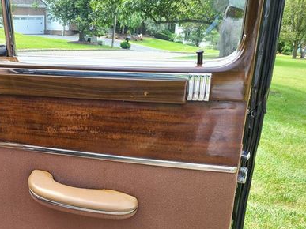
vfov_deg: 32.8
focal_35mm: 43
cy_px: 176
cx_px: 67
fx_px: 380
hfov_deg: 42.2
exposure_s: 1/265
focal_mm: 5.4
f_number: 1.8
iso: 40
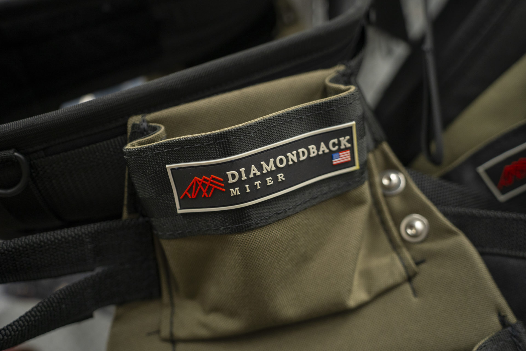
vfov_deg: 37.9
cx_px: 263
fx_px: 511
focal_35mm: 35
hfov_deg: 54.4
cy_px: 176
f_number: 2.8
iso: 1250
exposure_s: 1/125
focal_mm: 35
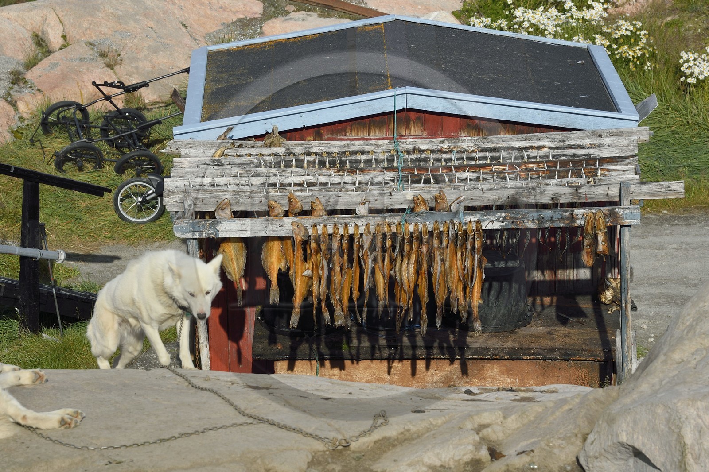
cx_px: 354
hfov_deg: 10.3
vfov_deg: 6.9
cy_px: 236
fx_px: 3938
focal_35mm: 200
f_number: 11
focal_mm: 200
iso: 200
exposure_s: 1/320
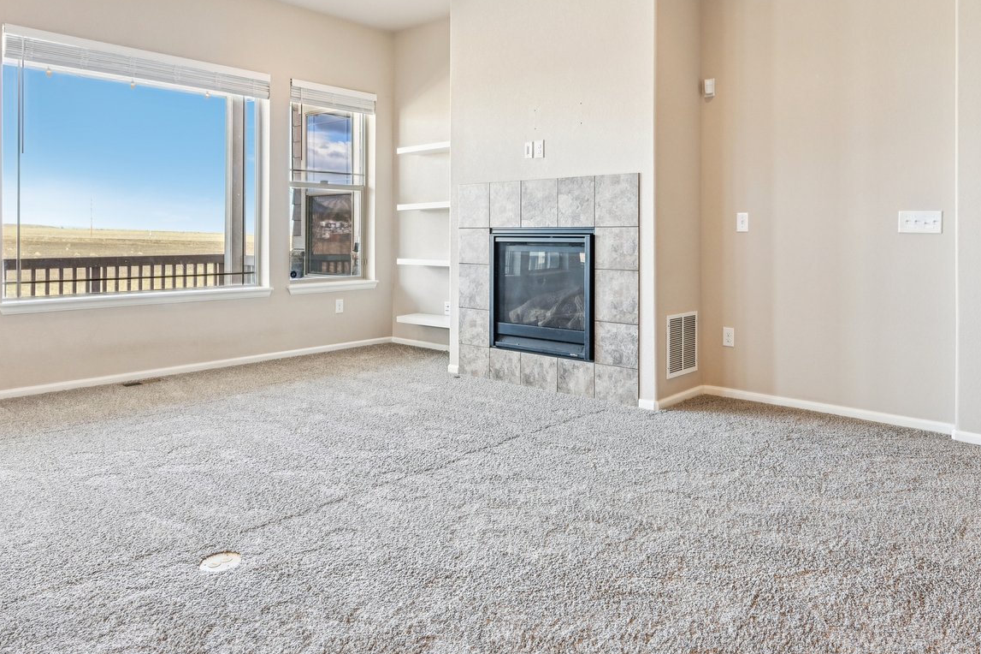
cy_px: 217
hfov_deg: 71.2
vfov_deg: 50.3
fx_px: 681
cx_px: 555
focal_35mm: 25
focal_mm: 14
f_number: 10
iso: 200
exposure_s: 1/15
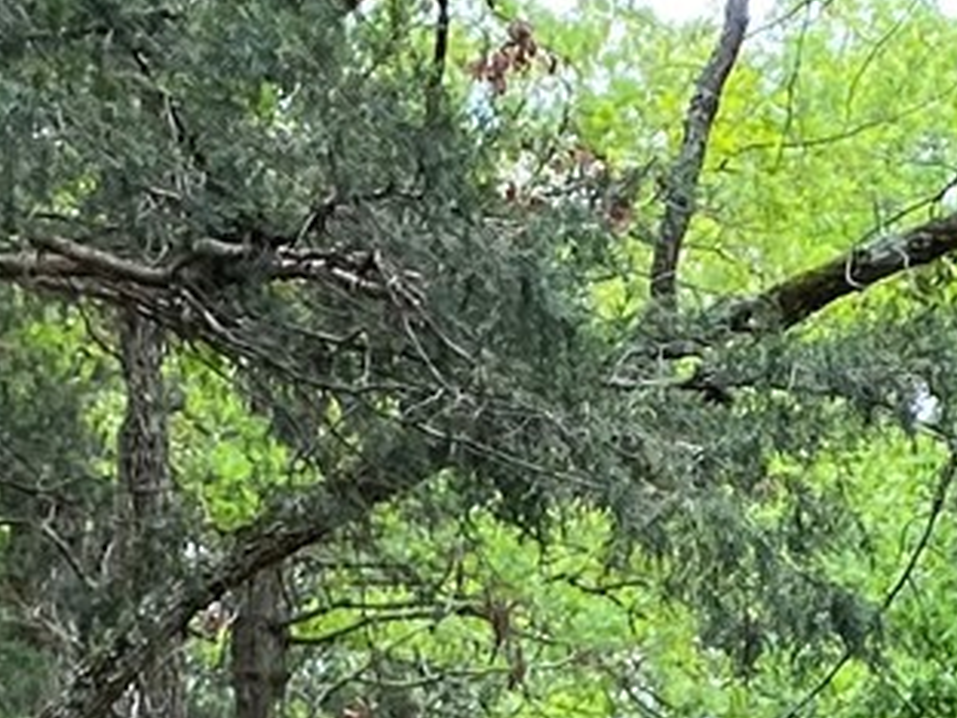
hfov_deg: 12.2
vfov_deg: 8.1
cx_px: 948
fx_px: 4423
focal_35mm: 160
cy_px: 2053
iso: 32
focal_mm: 4.25
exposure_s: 1/191
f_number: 1.8
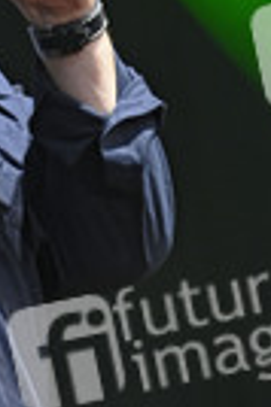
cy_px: 188
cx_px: -113
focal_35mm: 566
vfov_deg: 3.6
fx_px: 6407
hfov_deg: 2.4
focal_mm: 190
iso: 640
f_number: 5.6
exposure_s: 1/200
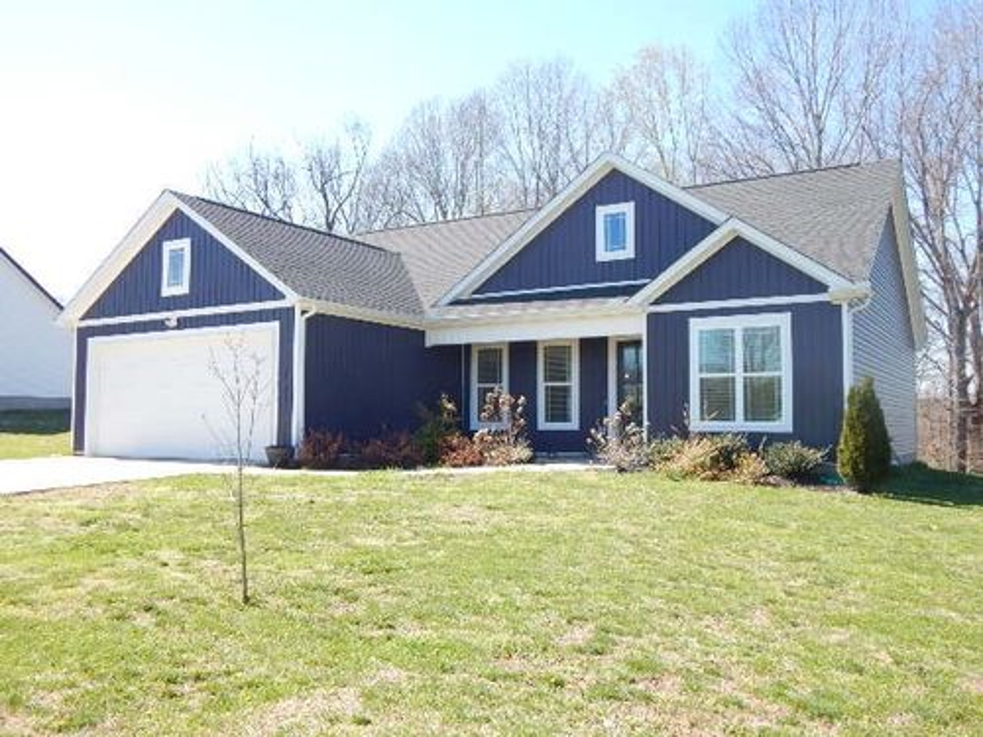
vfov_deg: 45.4
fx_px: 880
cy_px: 368
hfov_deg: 58.4
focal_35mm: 31
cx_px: 492
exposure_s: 1/400
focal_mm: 5.6
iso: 125
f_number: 3.2
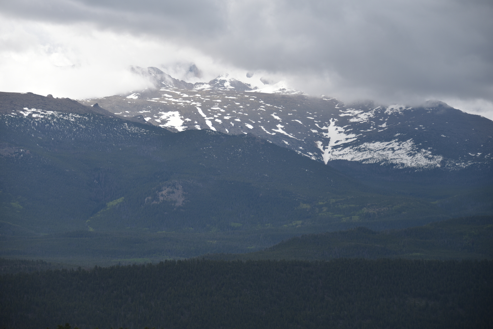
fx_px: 1849
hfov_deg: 15.2
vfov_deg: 10.2
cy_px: 164
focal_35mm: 135
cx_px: 246
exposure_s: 1/320
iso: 100
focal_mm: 135
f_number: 5.6
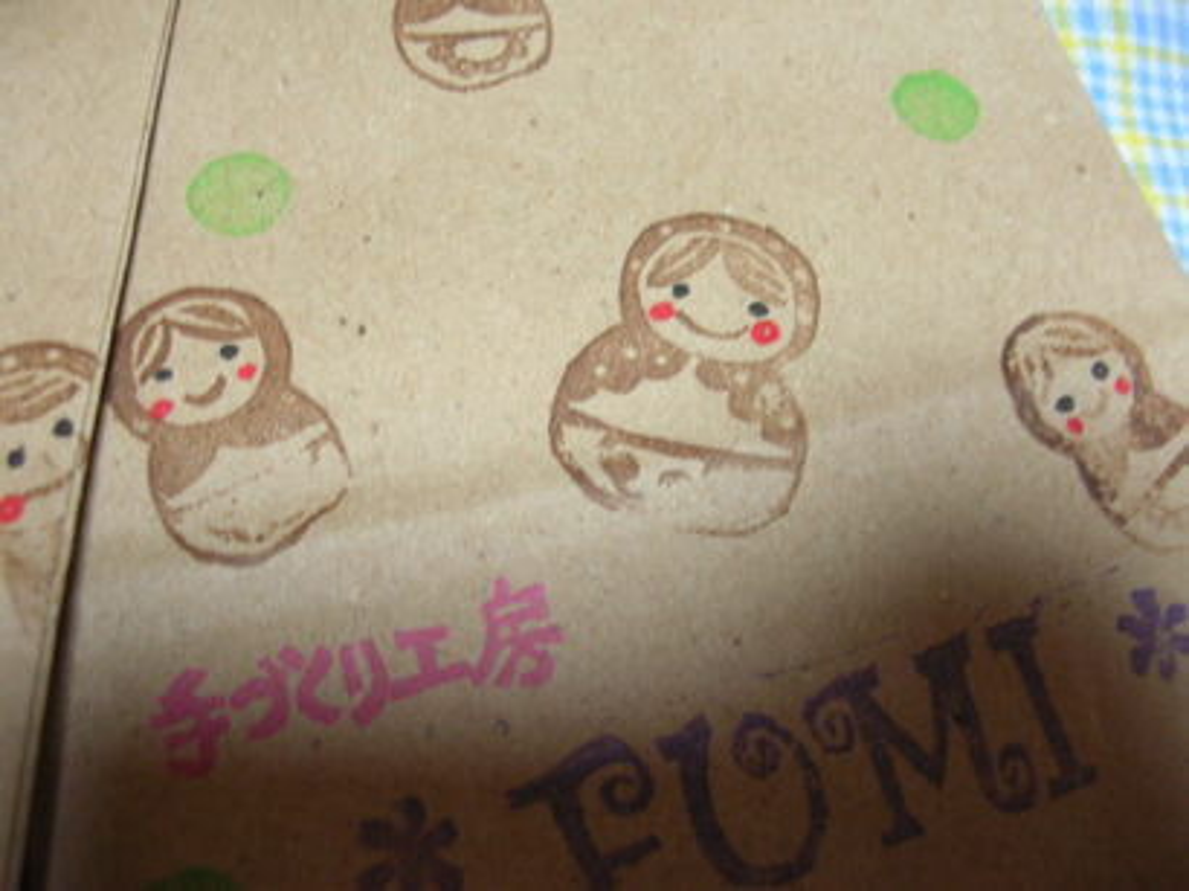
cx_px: 594
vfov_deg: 40.7
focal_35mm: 35
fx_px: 1201
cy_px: 446
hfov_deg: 52.7
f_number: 2.8
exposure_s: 1/6.4
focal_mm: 5.8
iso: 120
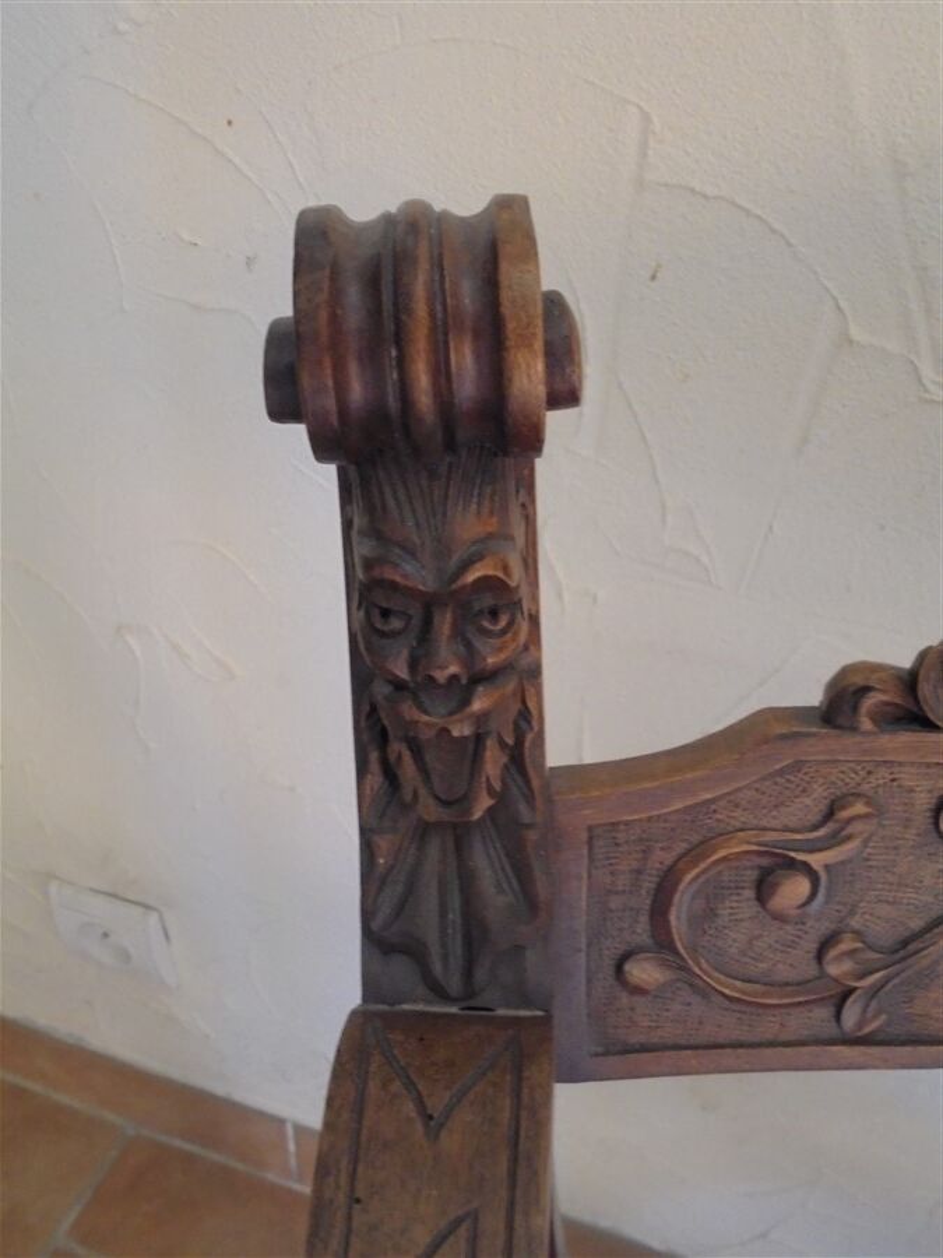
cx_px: 472
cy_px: 629
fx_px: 1235
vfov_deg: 54.0
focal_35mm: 34
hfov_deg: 41.8
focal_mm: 6.1
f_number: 4
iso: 400
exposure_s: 1/13
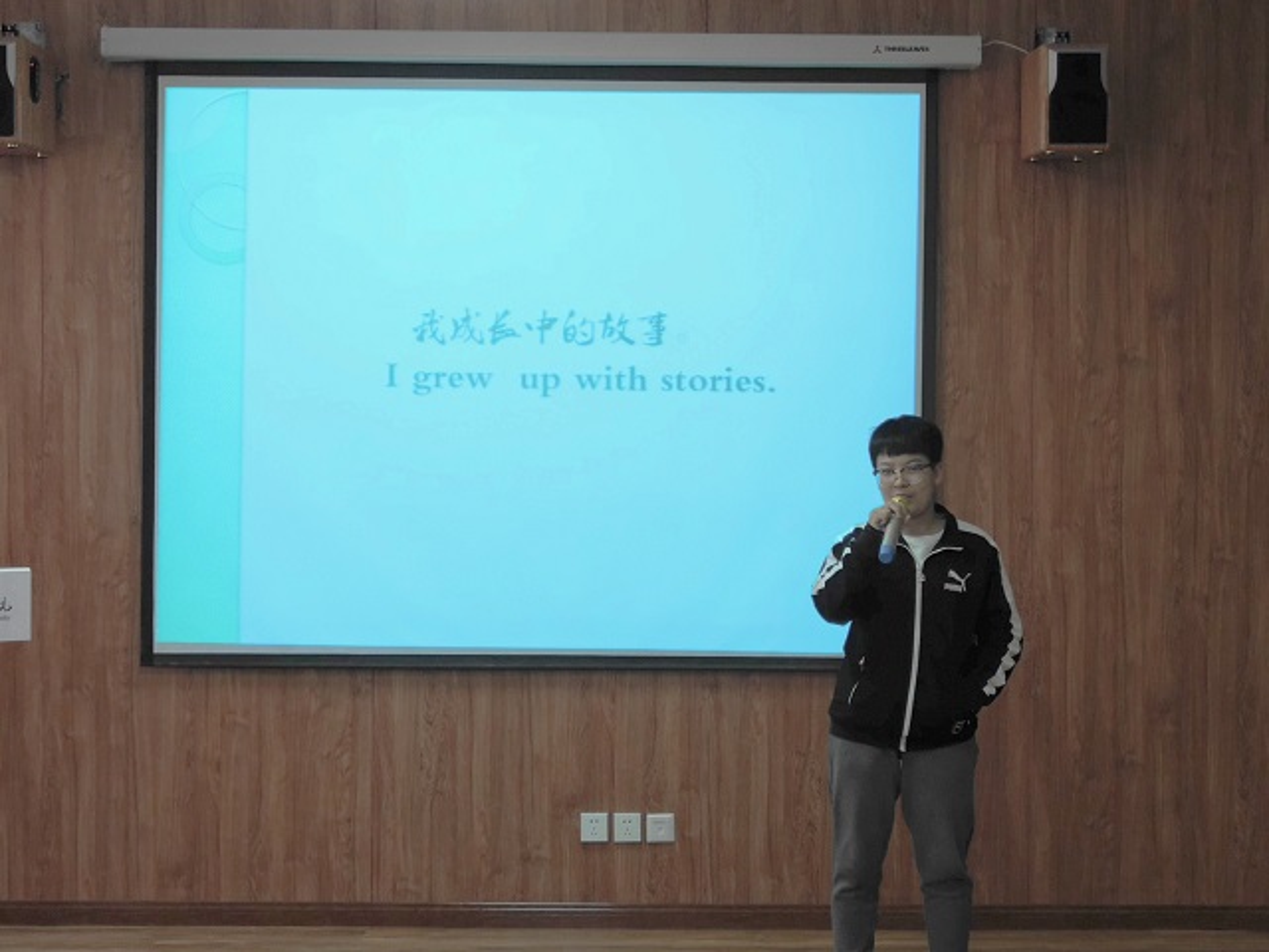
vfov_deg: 28.0
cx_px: 634
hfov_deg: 36.8
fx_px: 1906
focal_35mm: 52
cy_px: 476
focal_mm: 3.95
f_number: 1.8
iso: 93
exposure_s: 1/100
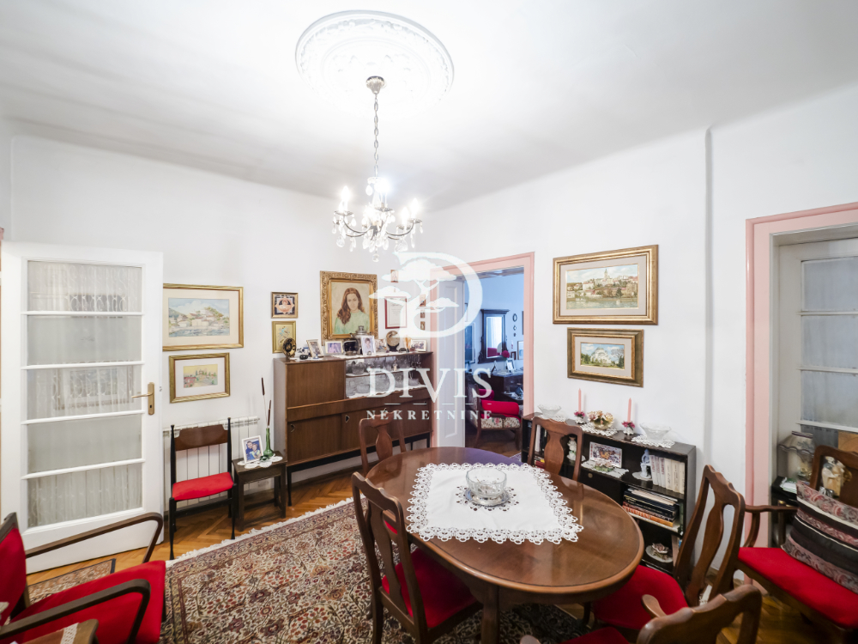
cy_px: 322
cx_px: 429
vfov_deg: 85.7
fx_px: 347
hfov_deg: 102.1
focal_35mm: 14
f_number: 4
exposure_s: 1/15
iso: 400
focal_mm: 7
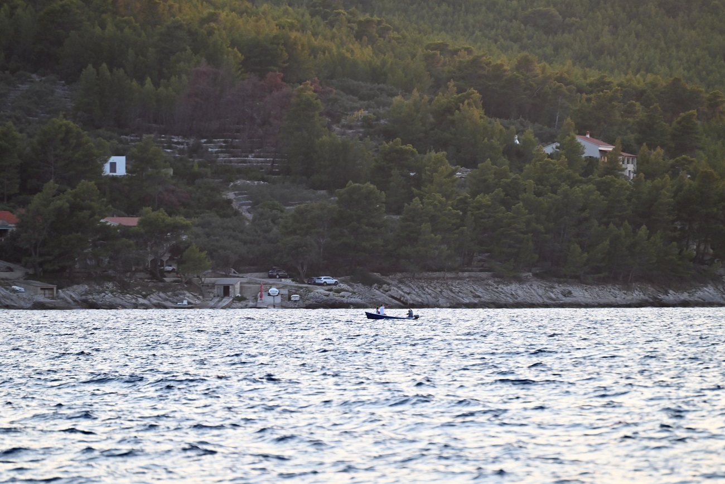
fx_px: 6042
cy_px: 242
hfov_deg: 6.9
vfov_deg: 4.6
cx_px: 362
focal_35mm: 300
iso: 1600
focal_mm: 300
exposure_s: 1/500
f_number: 5.6
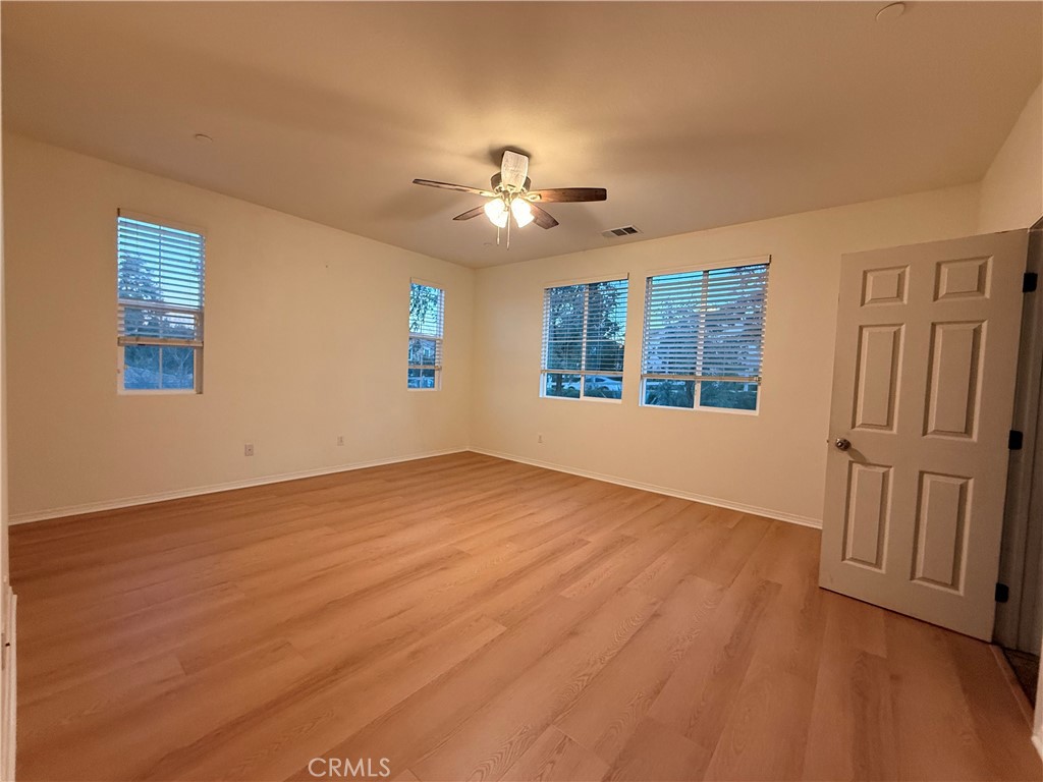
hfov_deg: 102.1
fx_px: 422
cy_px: 391
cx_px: 522
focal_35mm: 14
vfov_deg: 85.7
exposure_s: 1/60
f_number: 2.2
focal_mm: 2.22
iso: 320
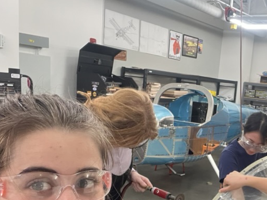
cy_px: 157
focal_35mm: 46
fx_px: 355
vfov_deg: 30.8
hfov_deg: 39.6
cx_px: 215
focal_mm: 2.71
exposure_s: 1/60
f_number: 2.2
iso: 250
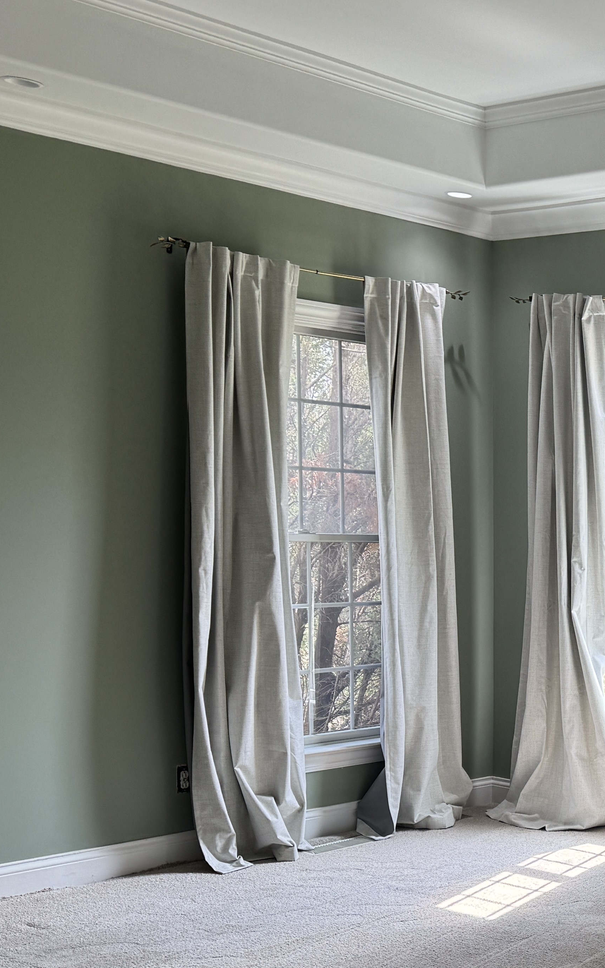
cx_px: 849
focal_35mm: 53
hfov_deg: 21.4
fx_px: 1398
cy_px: 671
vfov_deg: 37.6
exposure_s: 1/168
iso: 100
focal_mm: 6.76
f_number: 1.78
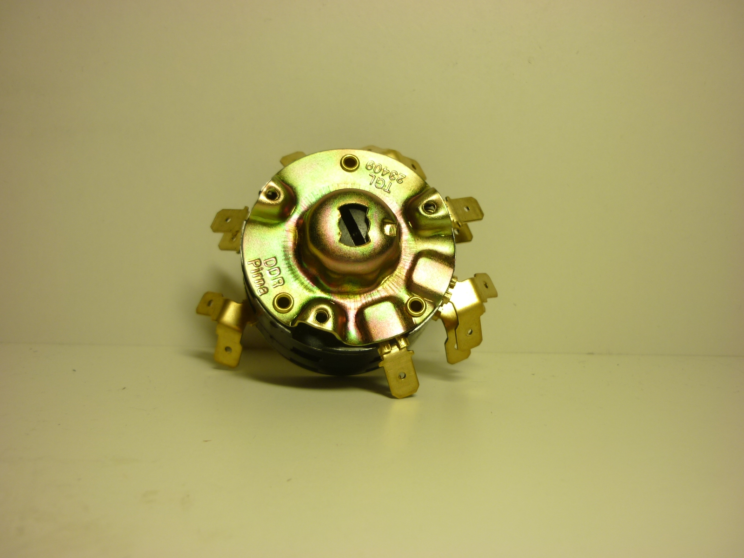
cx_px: 372
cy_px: 279
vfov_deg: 42.9
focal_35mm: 33
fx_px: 709
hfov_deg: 55.4
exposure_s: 1/60
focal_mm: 5.5
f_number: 2.8
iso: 80
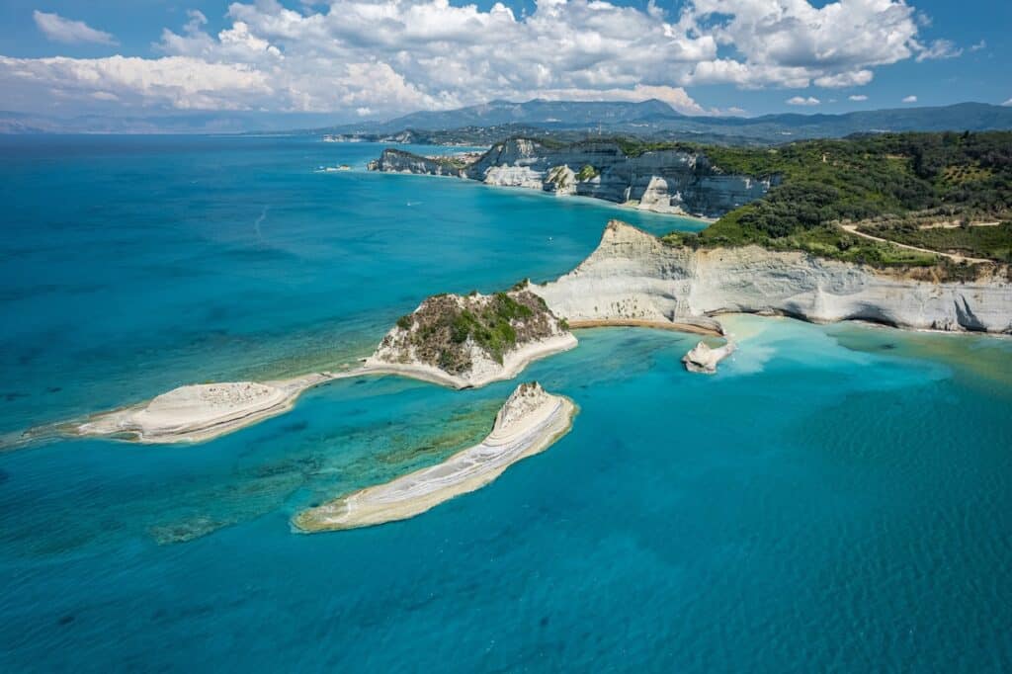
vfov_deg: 57.2
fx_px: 618
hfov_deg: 78.6
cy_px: 337
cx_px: 506
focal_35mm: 22
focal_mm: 8.38
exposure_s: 1/40
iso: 100
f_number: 2.8
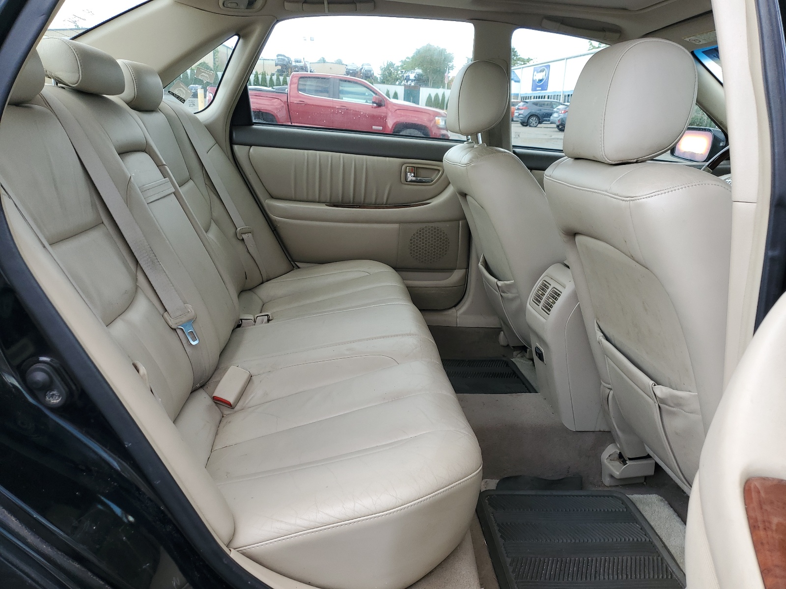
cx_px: 393
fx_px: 590
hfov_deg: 67.3
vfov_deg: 53.1
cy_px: 294
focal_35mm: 26
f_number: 1.5
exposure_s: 1/435
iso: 50
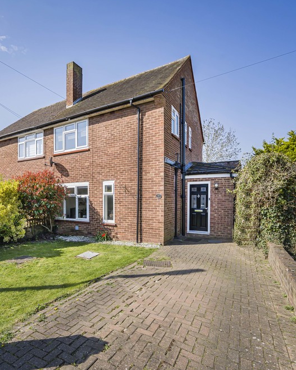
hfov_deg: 68.0
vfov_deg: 83.3
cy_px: 190
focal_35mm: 19
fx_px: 208
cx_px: 89
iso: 320
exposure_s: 1/800
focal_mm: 13
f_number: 9
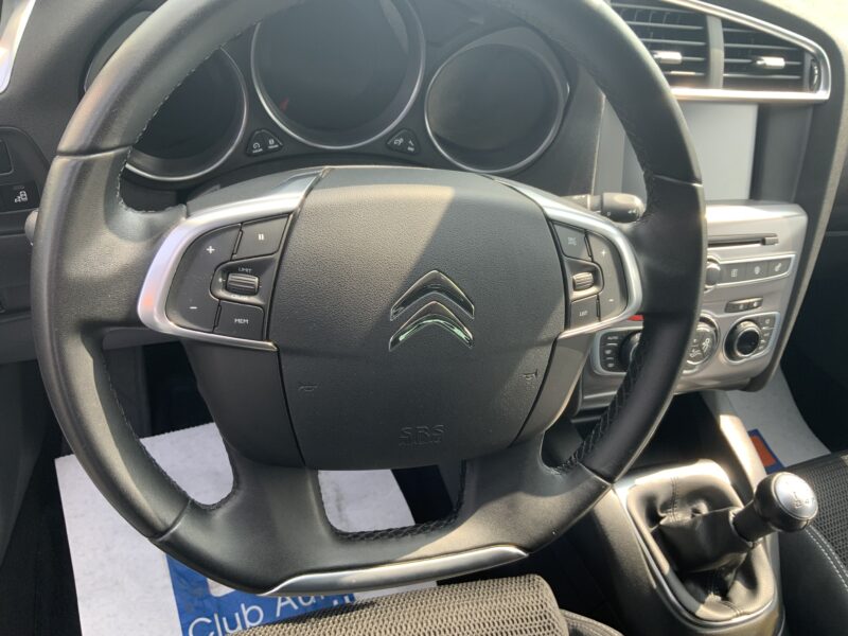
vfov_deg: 48.2
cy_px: 318
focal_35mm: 29
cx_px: 424
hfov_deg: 61.7
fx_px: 710
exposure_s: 1/122
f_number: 1.8
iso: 32
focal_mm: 3
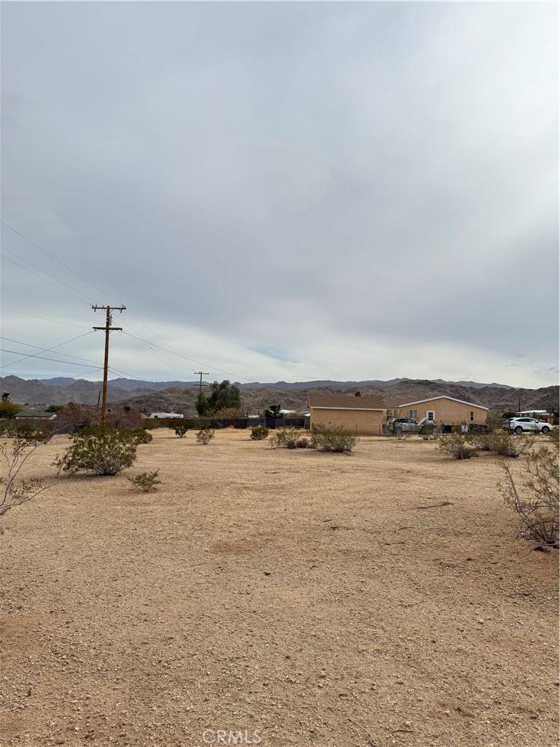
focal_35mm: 24
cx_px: 280
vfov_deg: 71.6
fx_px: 518
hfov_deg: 56.8
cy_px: 374
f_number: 1.78
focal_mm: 6.76
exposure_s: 1/7353
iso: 80
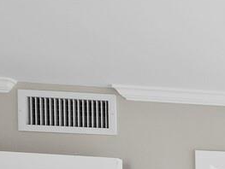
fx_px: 553
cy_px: 301
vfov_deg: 15.1
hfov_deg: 12.3
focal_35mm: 85
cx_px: 640
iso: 250
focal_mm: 7
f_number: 11
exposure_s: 1/20
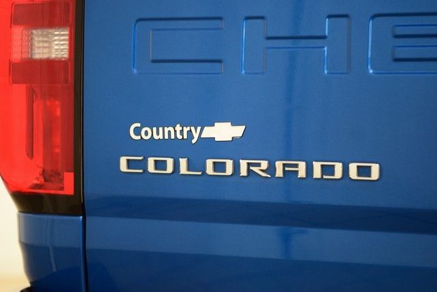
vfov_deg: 13.0
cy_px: 146
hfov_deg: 19.5
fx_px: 1275
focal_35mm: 105
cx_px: 218
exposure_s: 1/80
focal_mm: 70
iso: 1600
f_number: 2.8
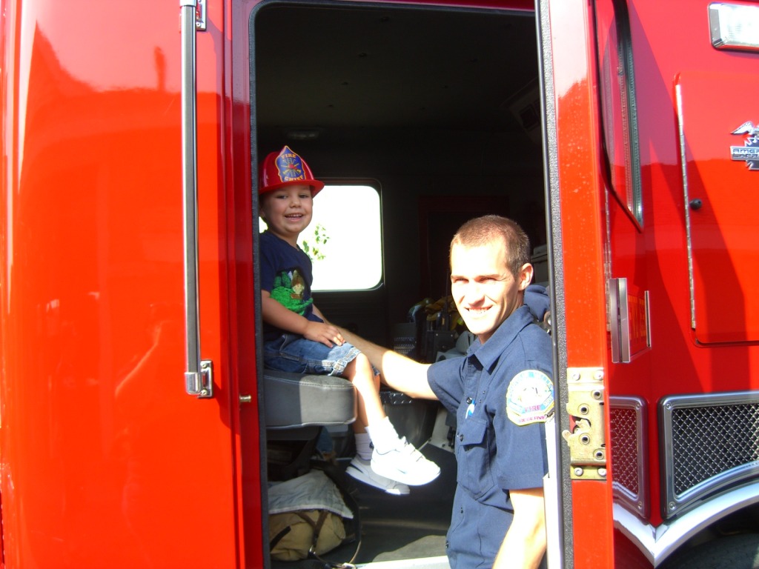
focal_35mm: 38
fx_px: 833
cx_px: 380
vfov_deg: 37.7
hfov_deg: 49.0
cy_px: 284
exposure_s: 1/250
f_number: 2.8
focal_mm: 7.9
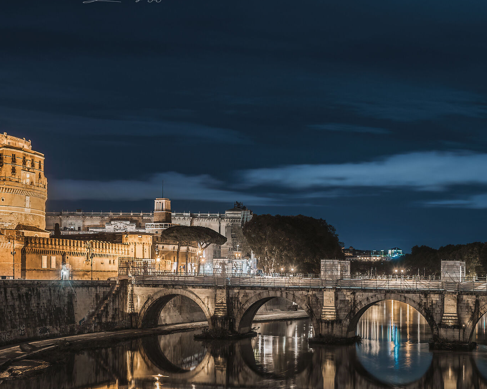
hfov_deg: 32.0
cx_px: 131
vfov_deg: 26.1
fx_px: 836
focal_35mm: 58
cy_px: 258
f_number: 4.5
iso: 100
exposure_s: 20
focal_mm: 35
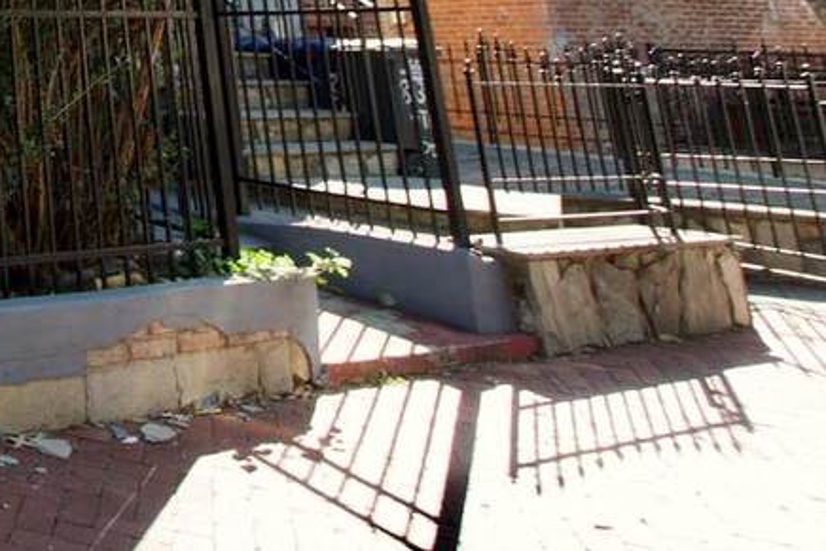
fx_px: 1010
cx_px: -322
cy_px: -255
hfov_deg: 31.0
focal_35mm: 44
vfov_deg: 24.4
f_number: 7.1
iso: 100
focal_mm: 10
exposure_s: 1/80
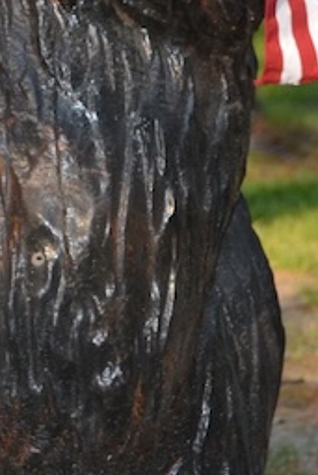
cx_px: -167
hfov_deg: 4.9
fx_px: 3718
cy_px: -9
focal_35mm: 281
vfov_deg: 7.3
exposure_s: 1/125
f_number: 5.3
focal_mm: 40
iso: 110
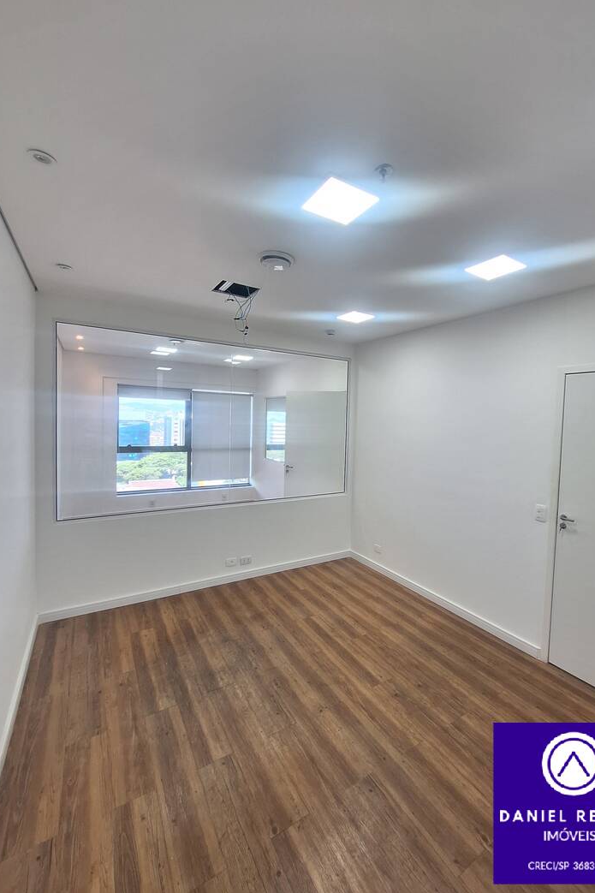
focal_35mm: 14
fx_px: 347
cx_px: 322
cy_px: 433
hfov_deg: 81.0
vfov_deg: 104.2
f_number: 2.2
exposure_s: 1/40
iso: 80
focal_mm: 1.74
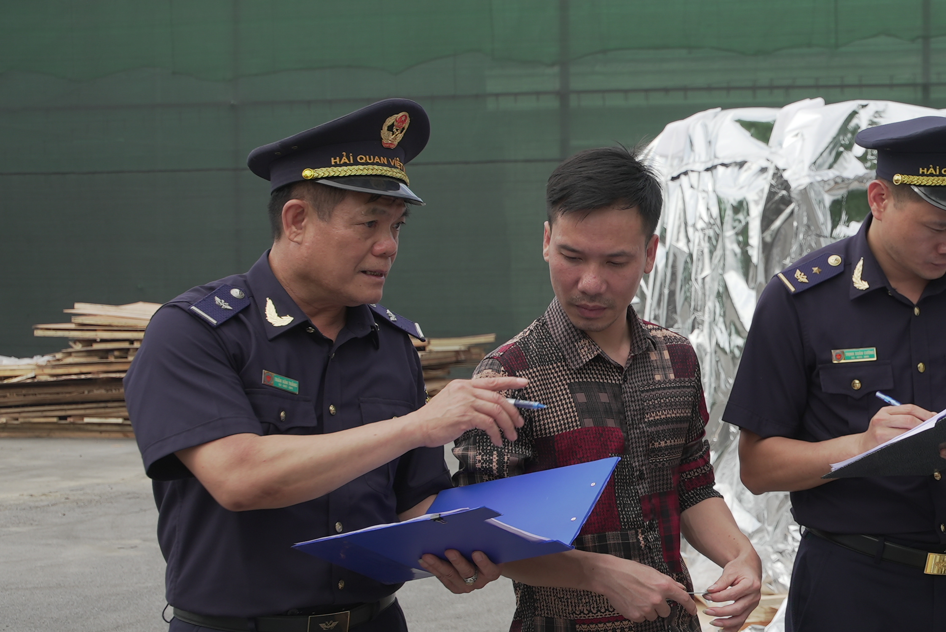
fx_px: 2235
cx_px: 848
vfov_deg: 16.1
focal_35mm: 85
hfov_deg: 23.3
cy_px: 368
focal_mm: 45
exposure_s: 1/160
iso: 100
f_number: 7.1
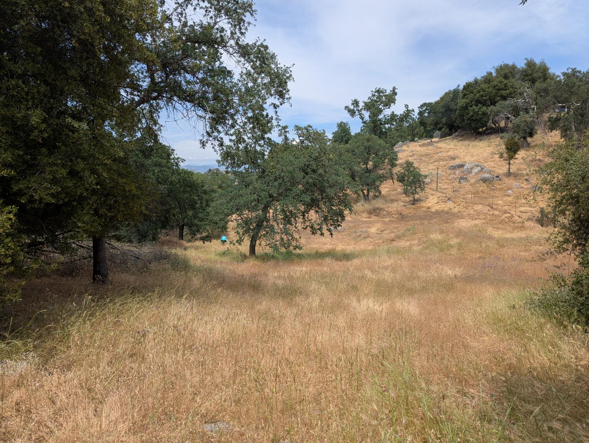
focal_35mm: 24
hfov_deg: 71.5
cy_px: 222
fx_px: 409
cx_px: 294
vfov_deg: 56.9
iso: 49
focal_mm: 6.81
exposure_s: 1/2262
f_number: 1.85
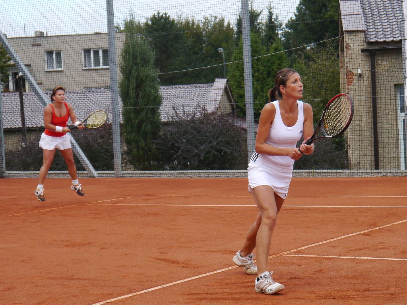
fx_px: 1199
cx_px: 204
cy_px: 152
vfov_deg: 14.5
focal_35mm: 102
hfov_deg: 19.3
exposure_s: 1/500
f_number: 5.3
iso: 320
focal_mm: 36
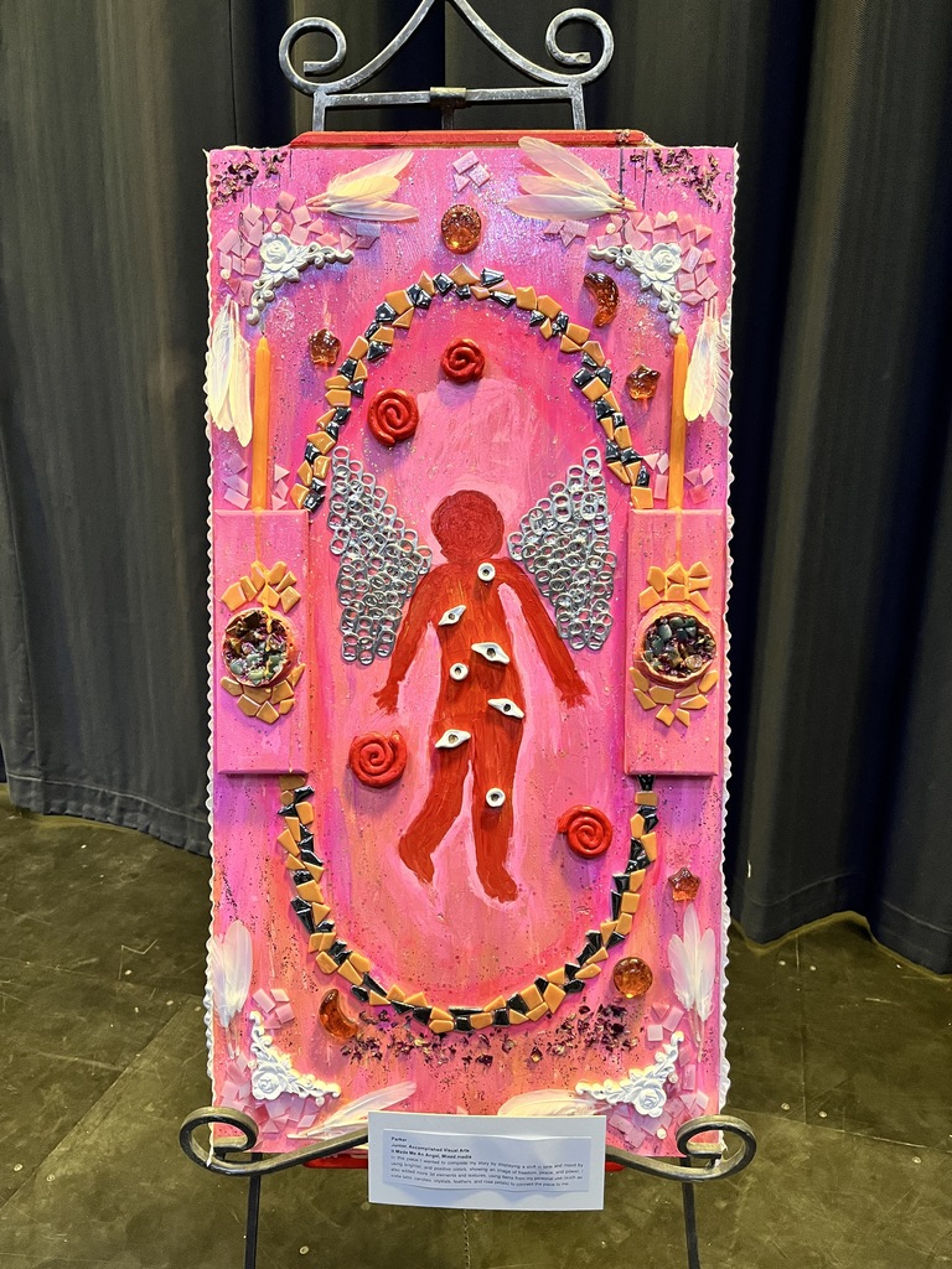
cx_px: 476
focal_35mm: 26
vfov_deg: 67.3
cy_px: 634
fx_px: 953
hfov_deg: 53.1
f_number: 1.6
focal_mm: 5.1
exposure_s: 1/60
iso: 400
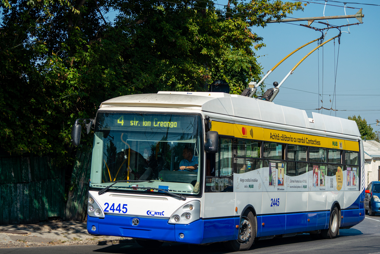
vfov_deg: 18.2
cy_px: 133
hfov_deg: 27.0
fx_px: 792
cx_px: 182
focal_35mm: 75
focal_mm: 70
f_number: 4.5
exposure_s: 1/1600
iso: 125
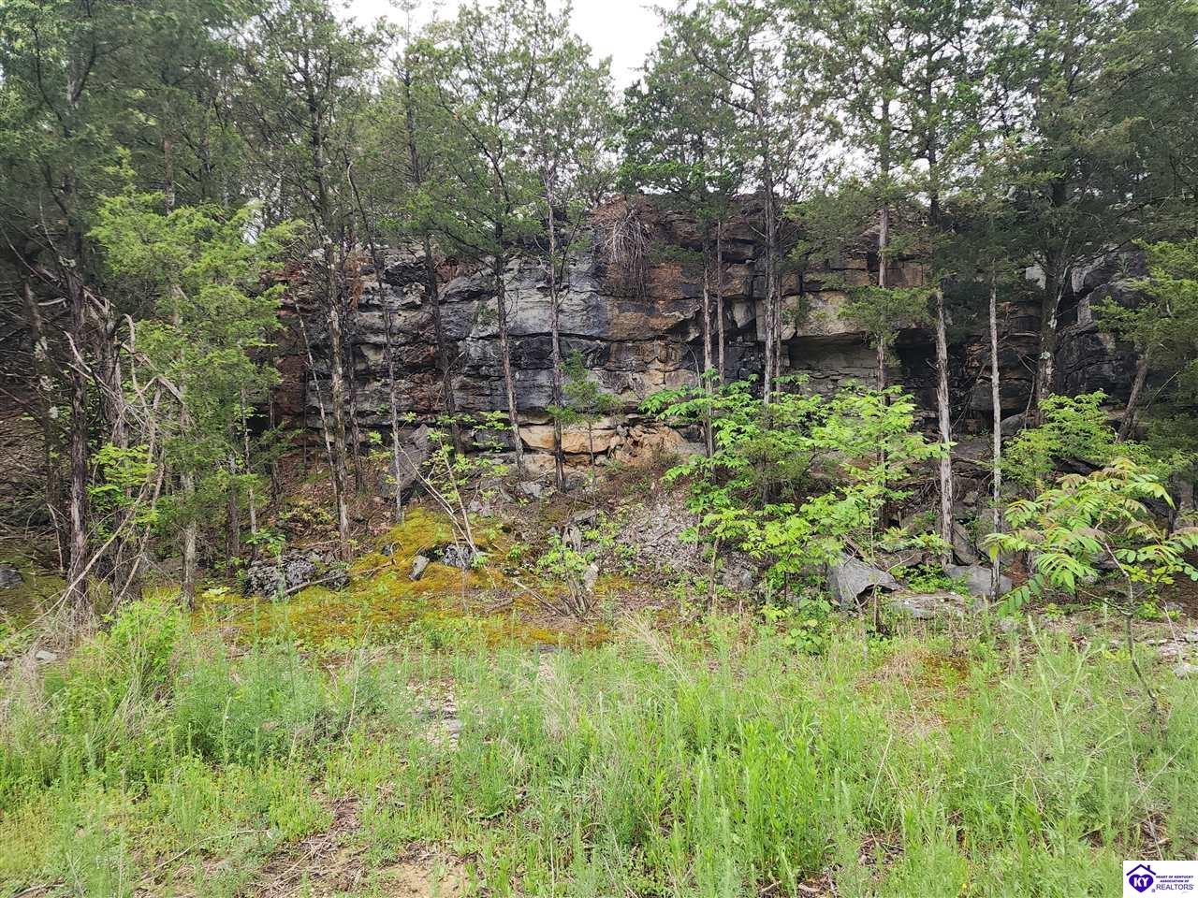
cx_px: 599
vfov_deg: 58.9
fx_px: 796
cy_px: 449
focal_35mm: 23
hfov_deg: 73.9
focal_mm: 6.4
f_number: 1.8
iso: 20
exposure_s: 1/120
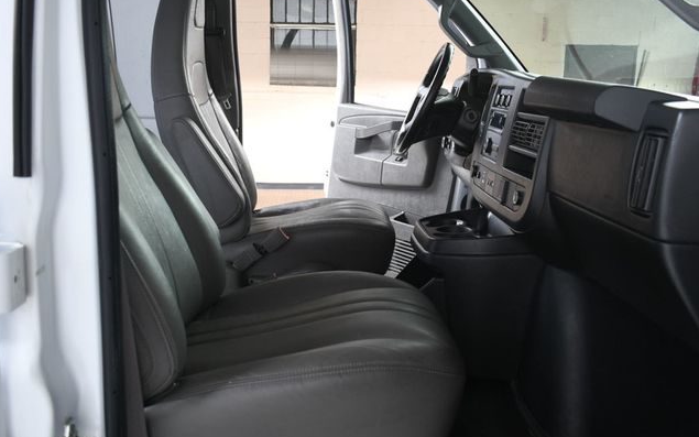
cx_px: 349
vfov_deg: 34.4
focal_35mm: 37
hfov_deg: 52.7
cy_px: 222
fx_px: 705
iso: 100
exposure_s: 1/160
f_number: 4
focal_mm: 18
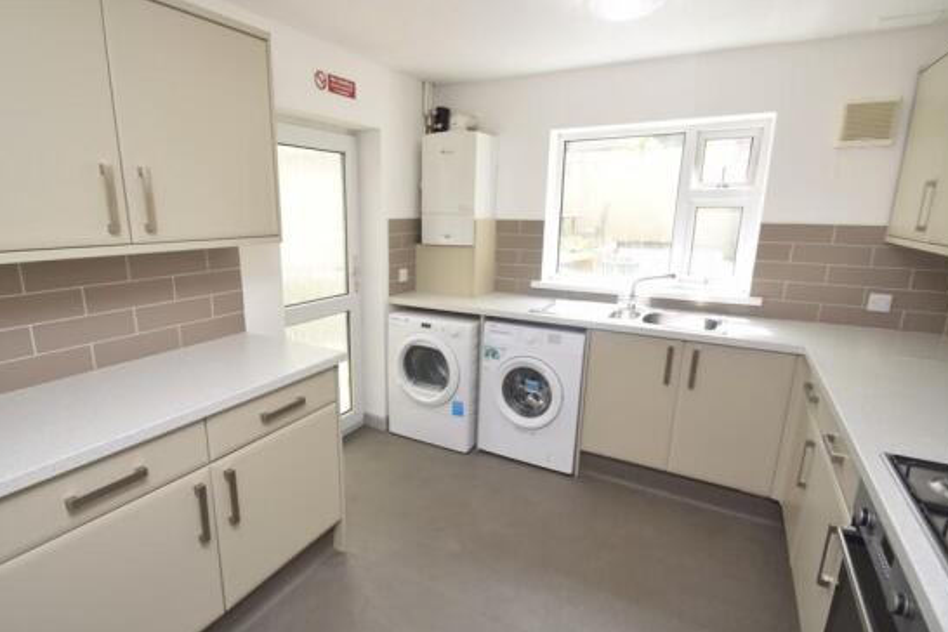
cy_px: 322
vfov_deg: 67.4
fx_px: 474
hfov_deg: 89.8
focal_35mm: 18
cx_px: 430
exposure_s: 1/125
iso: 200
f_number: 5.6
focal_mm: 10
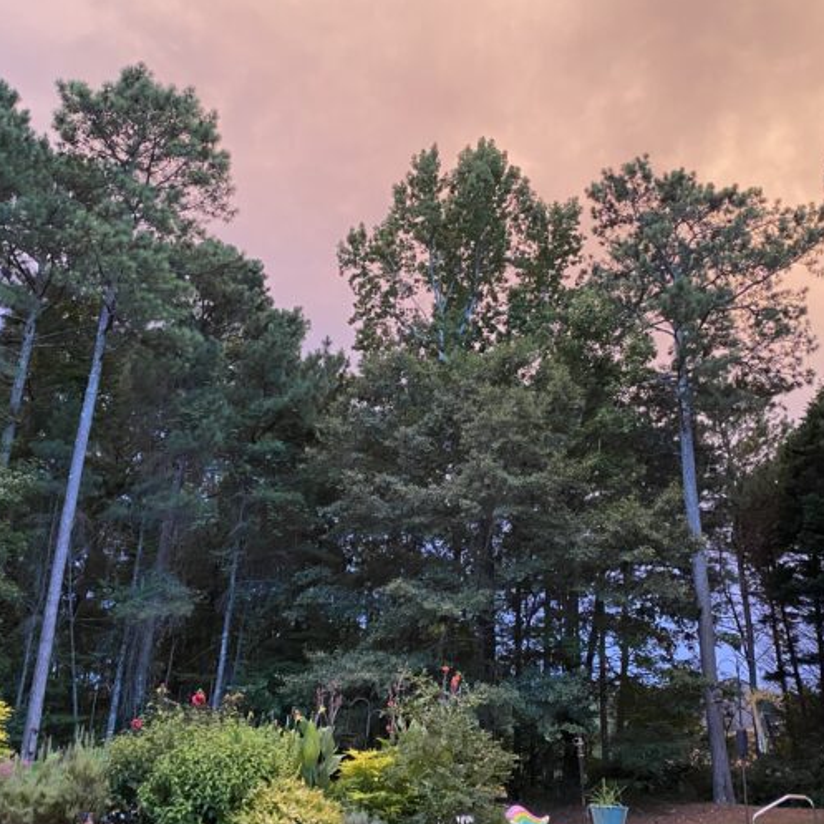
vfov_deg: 44.9
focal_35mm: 37
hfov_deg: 44.9
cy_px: 408
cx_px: 408
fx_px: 996
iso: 250
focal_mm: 4.25
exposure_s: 1/60
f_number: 1.8
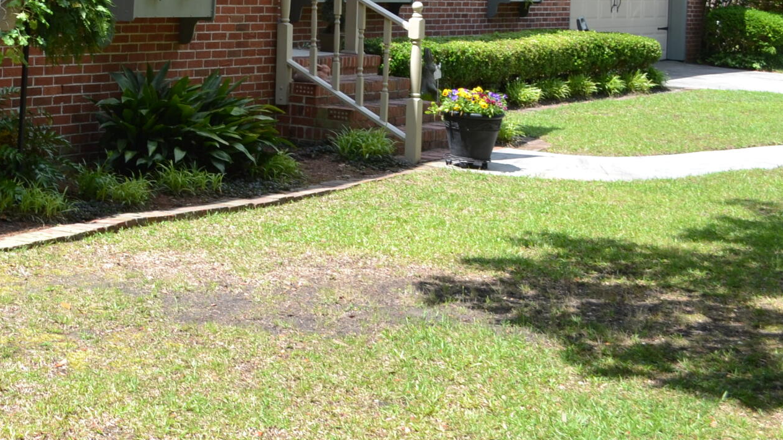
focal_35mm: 82
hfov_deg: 24.7
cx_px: -6
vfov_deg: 14.3
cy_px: -75
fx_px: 1702
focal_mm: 22
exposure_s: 1/160
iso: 100
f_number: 6.3
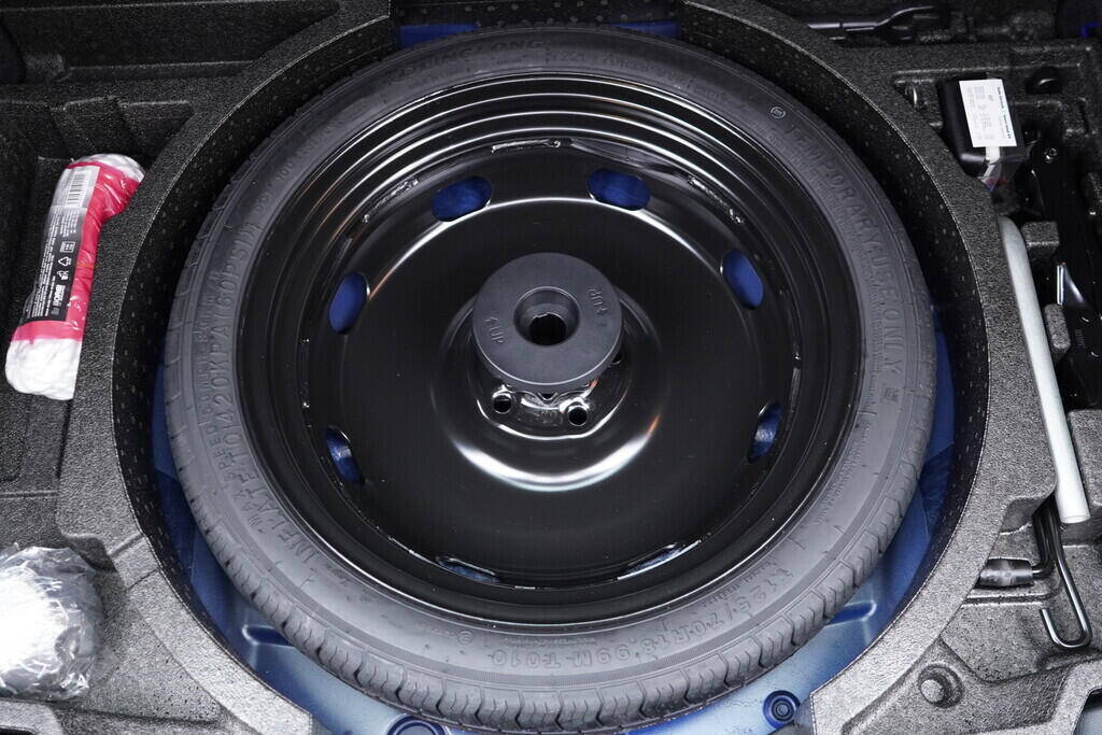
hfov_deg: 53.1
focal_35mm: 36
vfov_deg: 36.9
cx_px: 551
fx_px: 1102
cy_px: 368
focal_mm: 24
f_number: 2.8
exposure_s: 1/40
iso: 1250
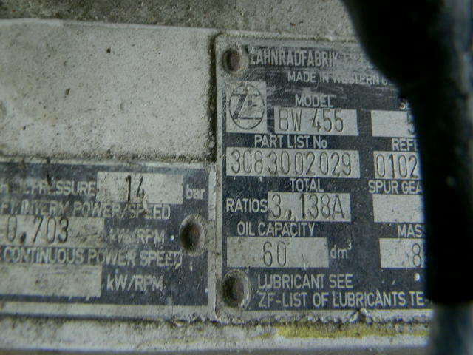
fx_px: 492
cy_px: 178
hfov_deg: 51.4
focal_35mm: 36
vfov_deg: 39.7
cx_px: 236
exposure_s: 1/30
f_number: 3.7
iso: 208
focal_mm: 6.4
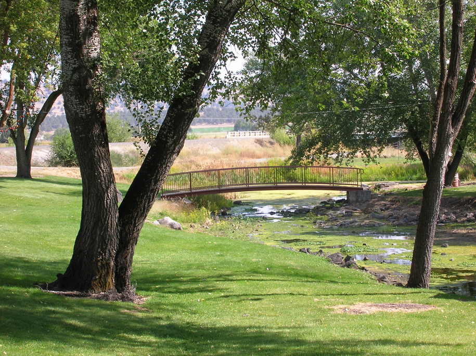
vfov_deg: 18.0
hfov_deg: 23.9
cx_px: 238
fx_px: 1127
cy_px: 178
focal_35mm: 82
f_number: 7.2
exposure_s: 1/64
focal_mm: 13.6
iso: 50
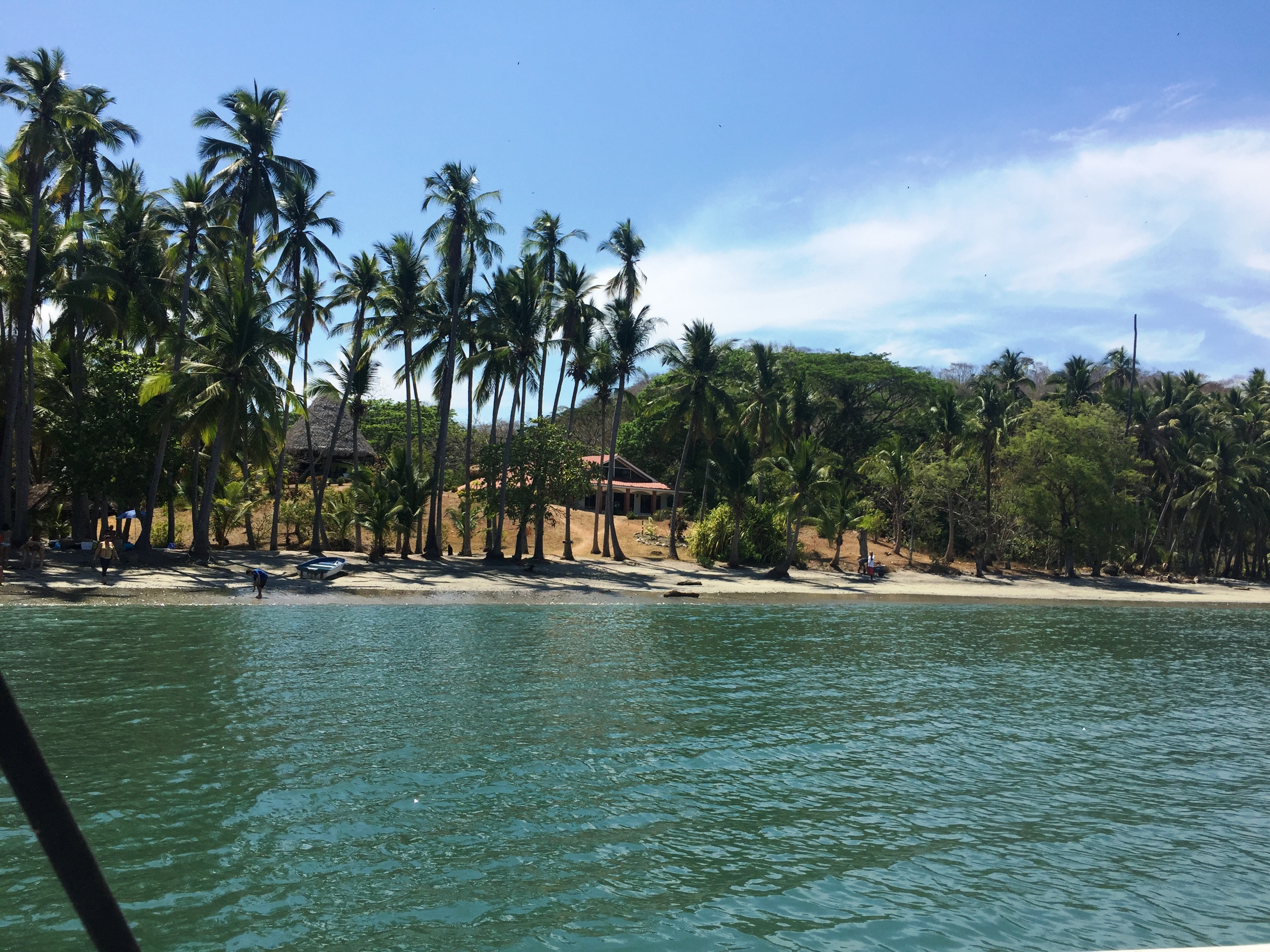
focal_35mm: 29
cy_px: 476
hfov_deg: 61.7
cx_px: 635
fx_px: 1064
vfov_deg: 48.2
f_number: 2.2
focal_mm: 4.15
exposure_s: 1/2825
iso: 32
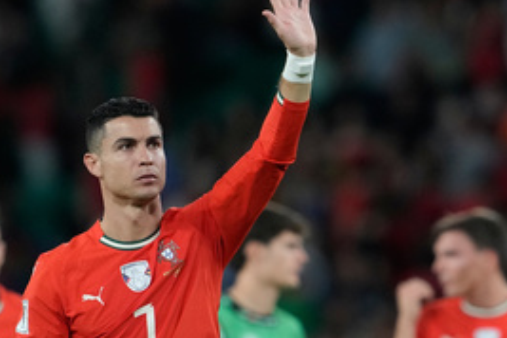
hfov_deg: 1.8
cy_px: 240
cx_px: 199
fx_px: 16223
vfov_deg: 1.2
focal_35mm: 1152
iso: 3200
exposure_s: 1/2000
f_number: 3.5
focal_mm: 400
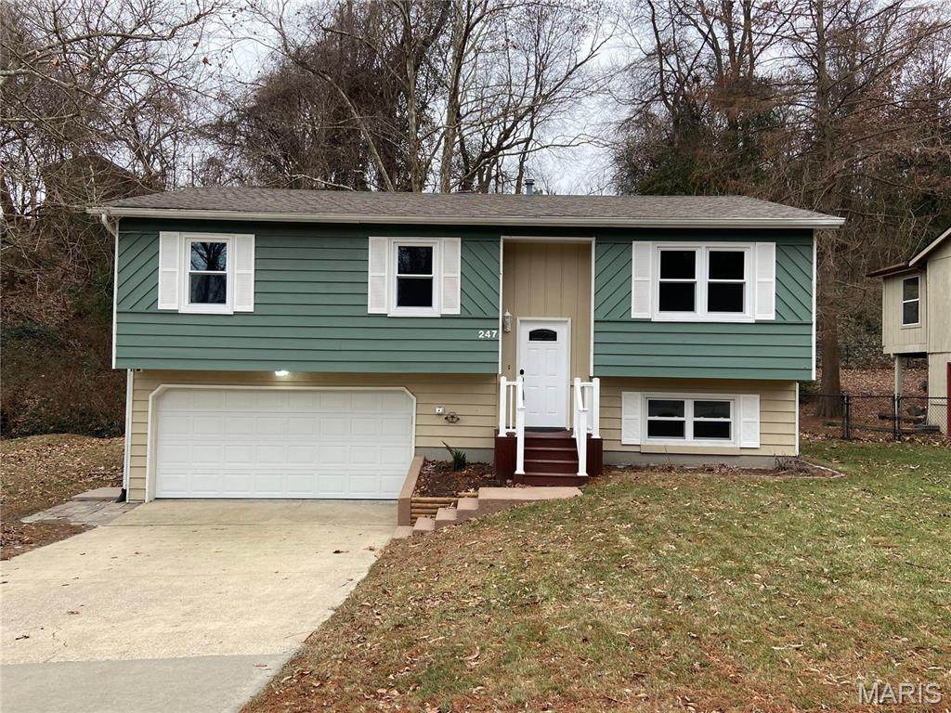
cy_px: 356
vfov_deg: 53.1
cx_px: 476
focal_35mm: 26
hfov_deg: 67.3
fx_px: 714
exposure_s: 1/223
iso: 32
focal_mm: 4.25
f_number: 1.8
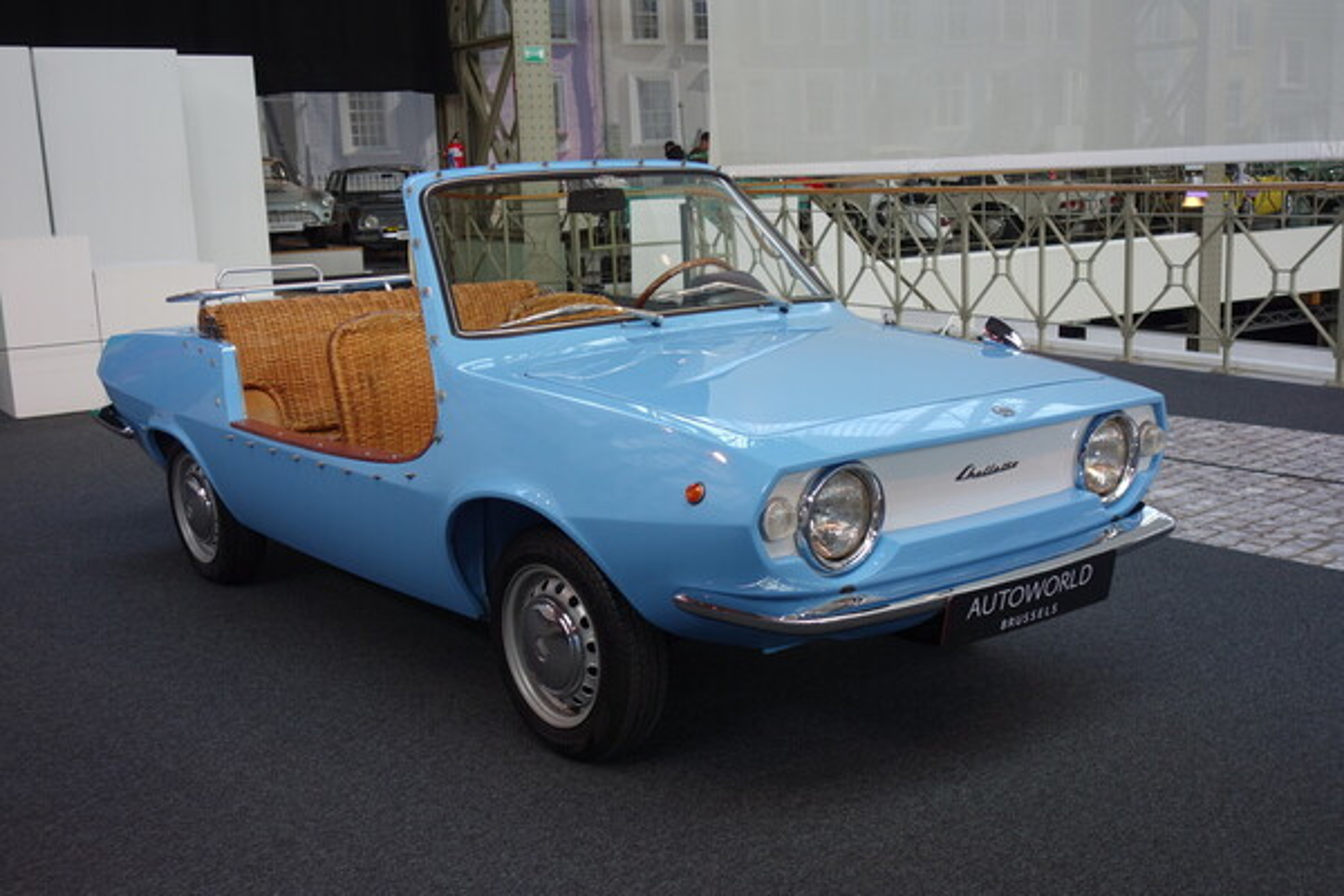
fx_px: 1456
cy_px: 448
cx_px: 672
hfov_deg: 49.6
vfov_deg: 34.2
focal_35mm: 39
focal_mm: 14.57
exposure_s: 1/100
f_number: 2.8
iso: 125
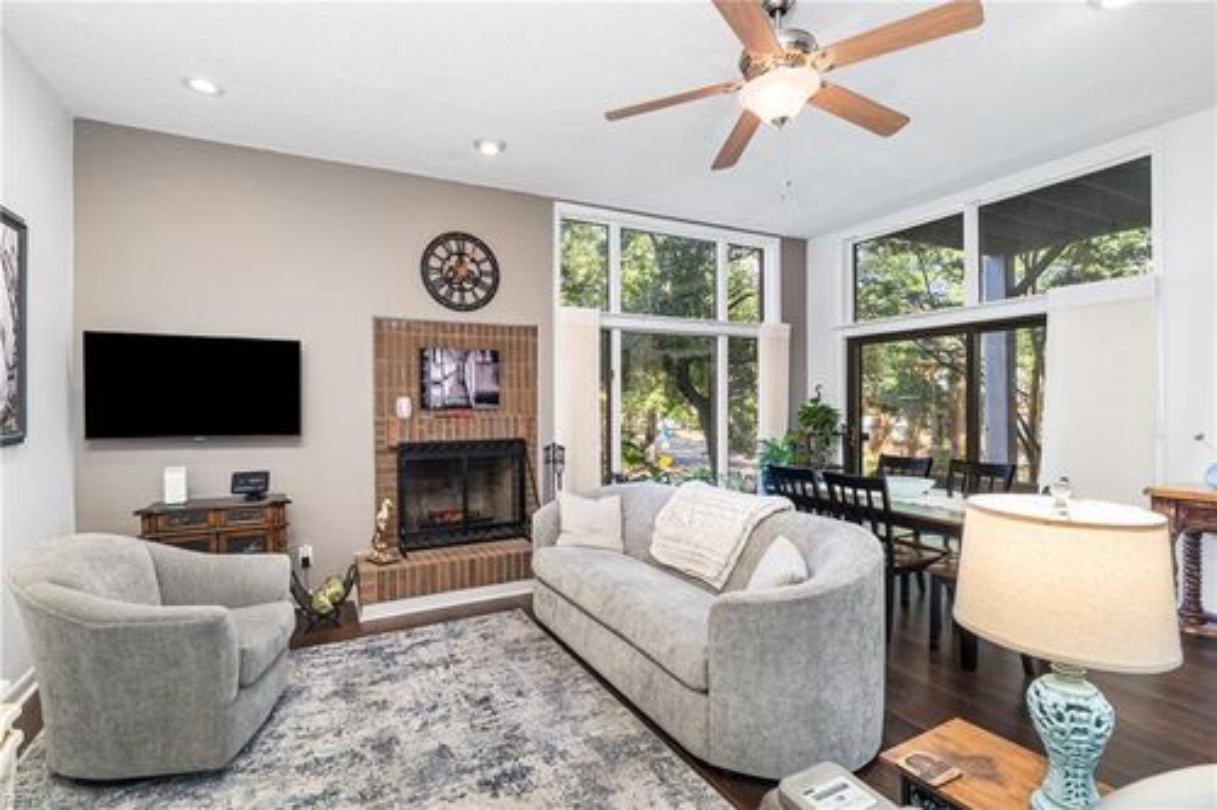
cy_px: 405
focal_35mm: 16
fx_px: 541
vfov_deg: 73.7
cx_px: 608
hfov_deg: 96.8
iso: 400
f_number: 8
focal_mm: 16
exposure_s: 1/125
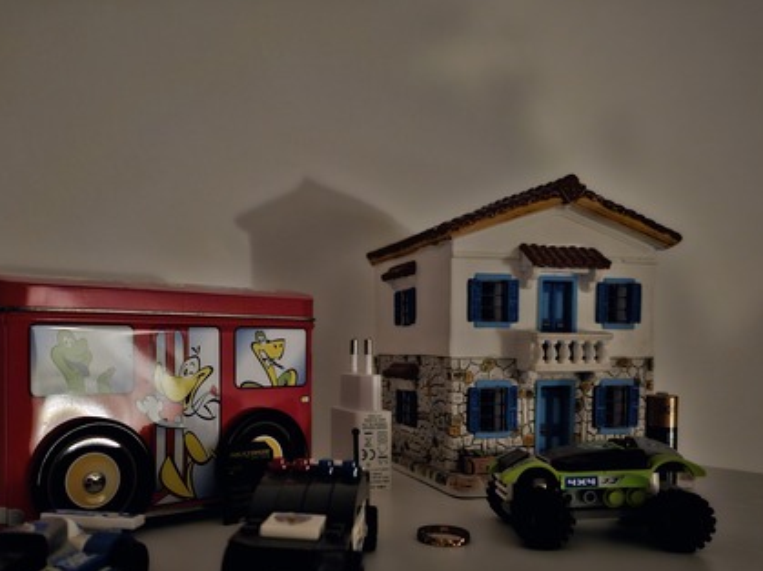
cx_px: 293
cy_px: 371
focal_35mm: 30
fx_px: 661
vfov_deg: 46.2
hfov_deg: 59.3
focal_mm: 6.3
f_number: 1.7
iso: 1600
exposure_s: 1/13
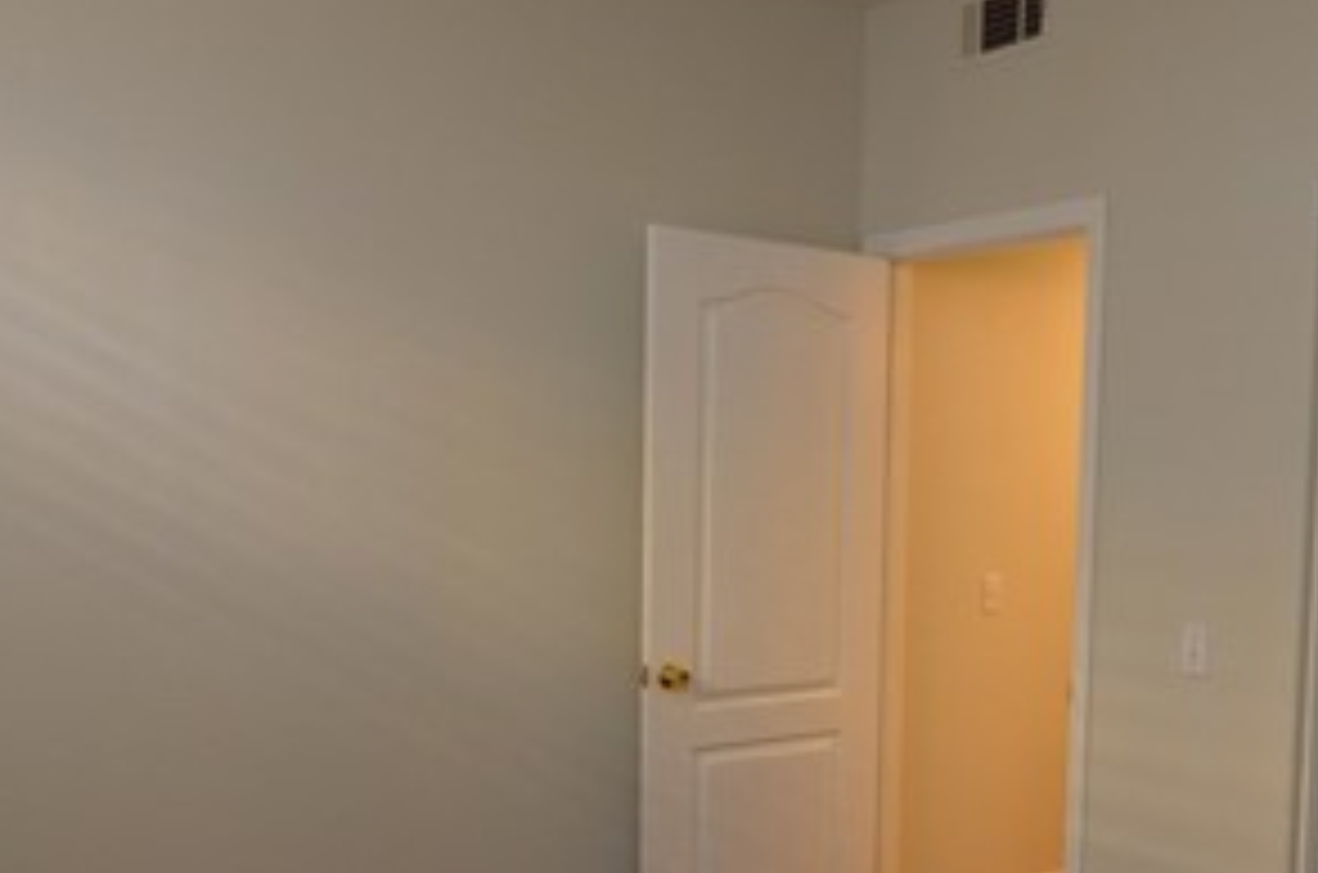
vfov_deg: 36.3
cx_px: 877
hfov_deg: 52.1
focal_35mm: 36
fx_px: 1319
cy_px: 569
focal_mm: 11
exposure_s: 1/60
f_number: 3.2
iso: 400
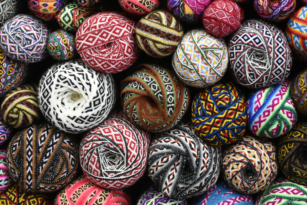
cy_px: 102
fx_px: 576
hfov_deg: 29.9
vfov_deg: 20.2
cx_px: 154
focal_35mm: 68
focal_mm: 45
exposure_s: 1/80
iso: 3200
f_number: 4.5
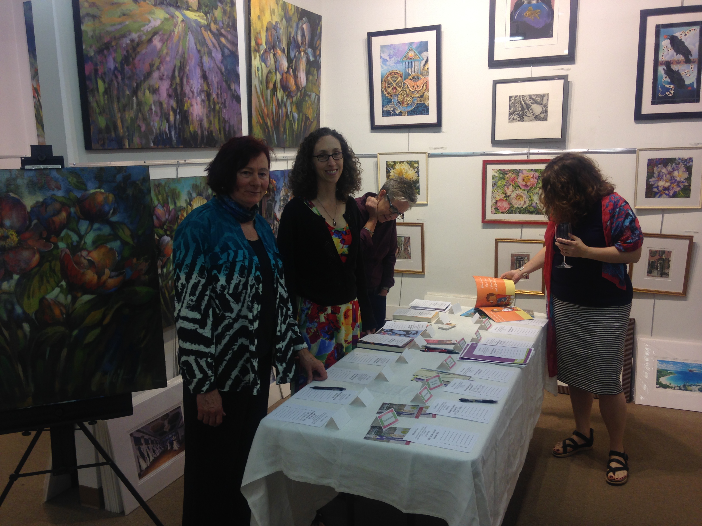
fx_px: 669
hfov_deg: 55.4
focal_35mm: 33
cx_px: 351
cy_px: 263
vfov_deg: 42.9
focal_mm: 4.12
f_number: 2.4
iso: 50
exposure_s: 1/30
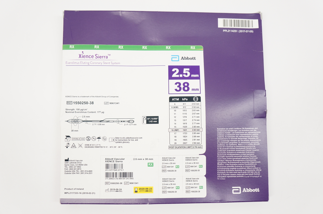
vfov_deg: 43.5
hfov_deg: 62.0
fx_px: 269
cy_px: 107
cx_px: 162
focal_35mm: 30
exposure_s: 1/60
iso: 400
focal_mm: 20
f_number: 5.6
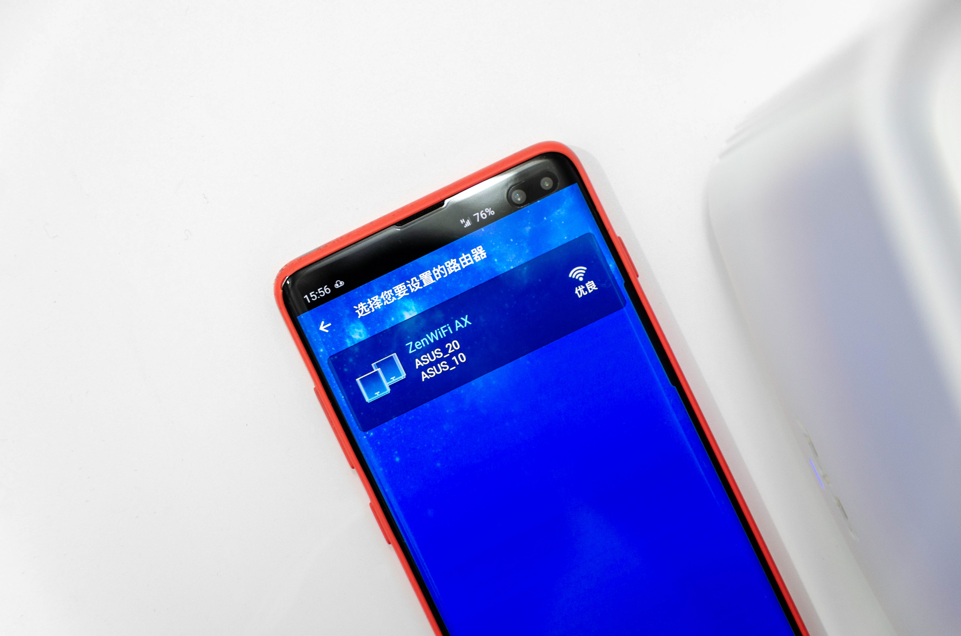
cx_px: 480
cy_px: 318
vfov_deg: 18.1
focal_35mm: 75
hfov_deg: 27.0
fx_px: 1998
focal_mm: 50
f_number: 3.2
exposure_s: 1/30
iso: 200
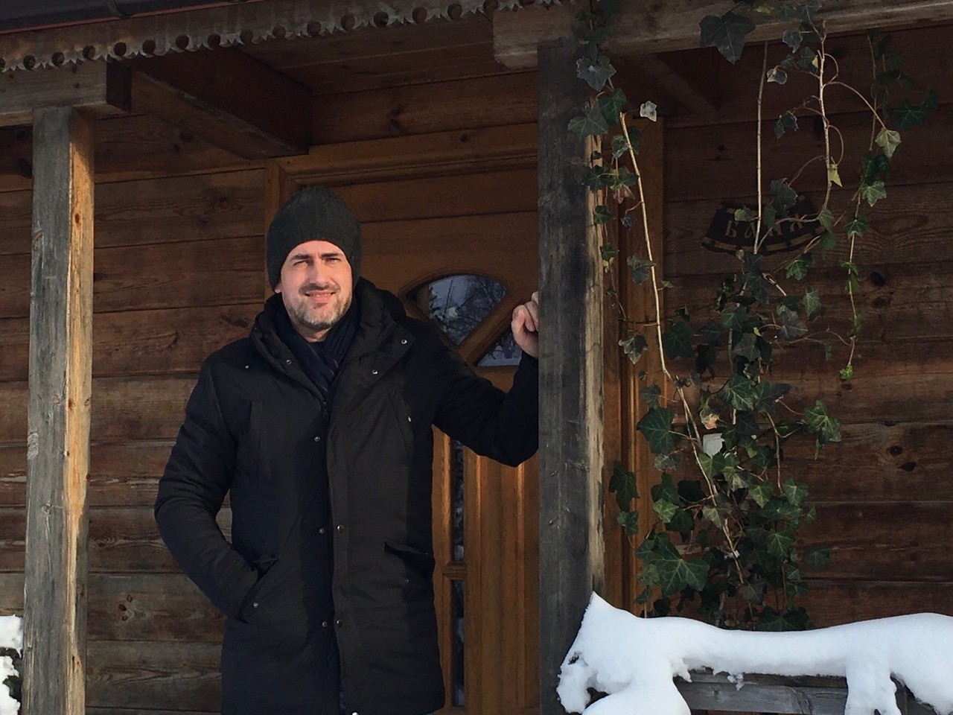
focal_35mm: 29
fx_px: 798
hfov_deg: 61.7
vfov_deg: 48.2
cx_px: 476
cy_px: 358
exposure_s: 1/927
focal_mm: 4.15
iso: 25
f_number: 2.2
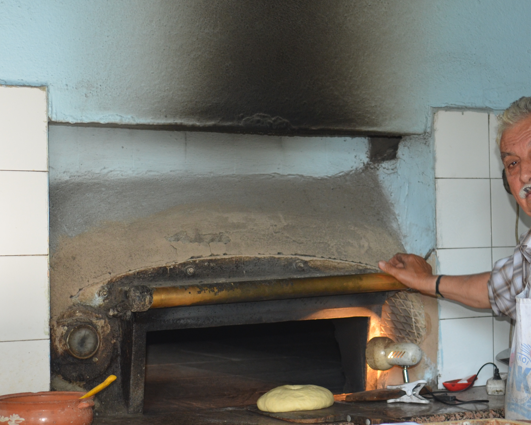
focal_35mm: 87
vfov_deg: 17.7
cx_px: 356
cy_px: 229
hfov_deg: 21.9
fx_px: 1367
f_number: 2.8
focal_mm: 34
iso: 450
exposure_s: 1/60
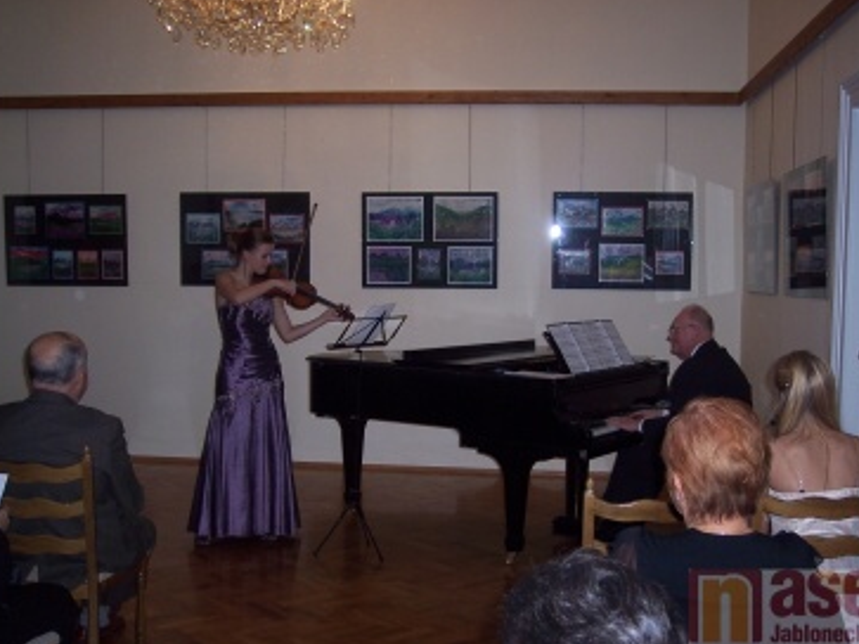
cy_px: 350
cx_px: 438
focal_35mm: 43
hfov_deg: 43.9
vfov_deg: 33.6
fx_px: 1067
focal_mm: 8
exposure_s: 1/60
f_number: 2.8
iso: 100
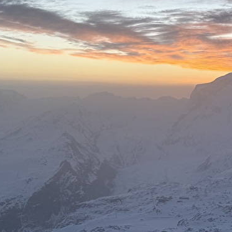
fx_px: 561
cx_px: 208
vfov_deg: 23.3
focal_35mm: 74
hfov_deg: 22.8
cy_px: 95
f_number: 1.78
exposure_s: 1/497
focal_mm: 6.76
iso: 80
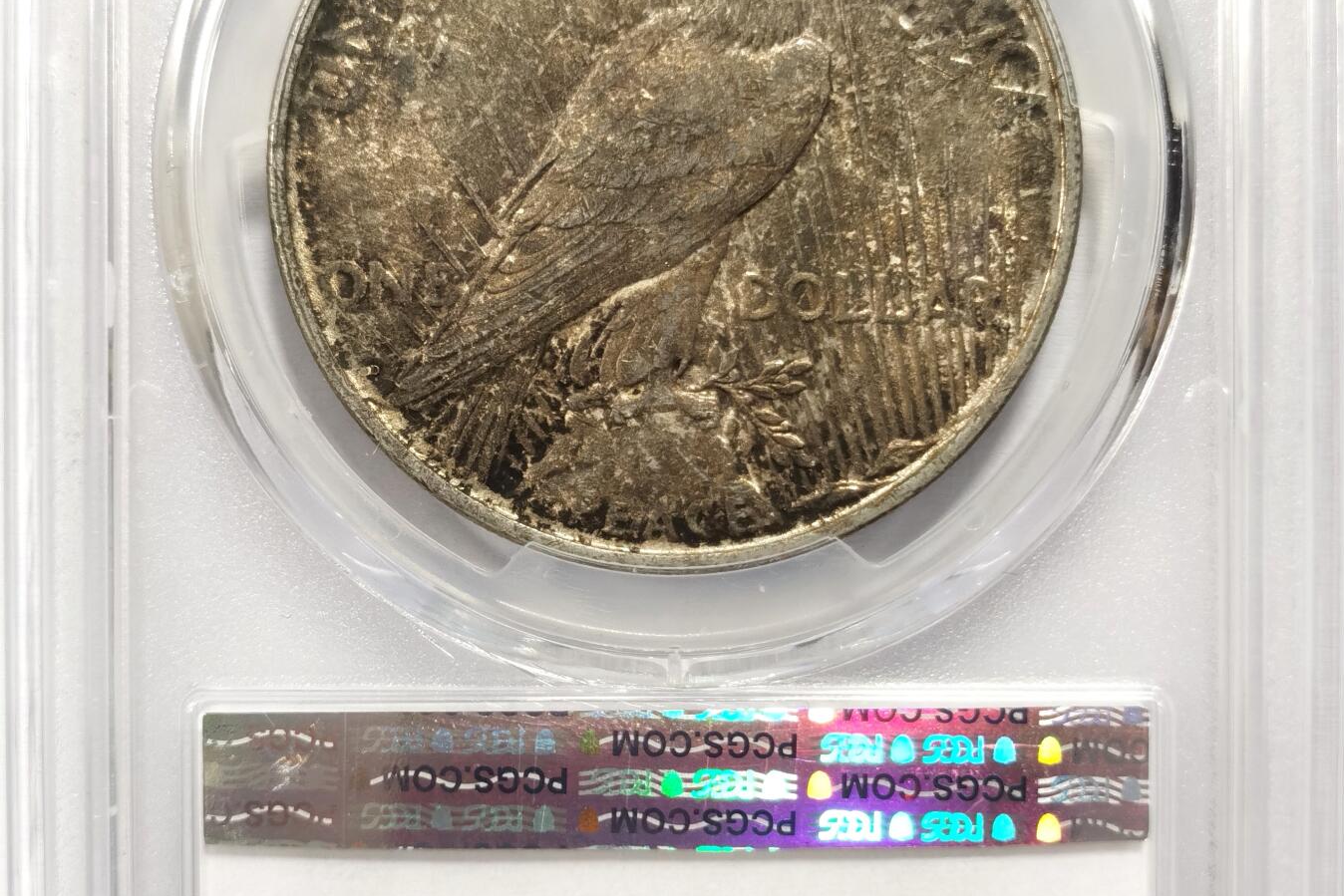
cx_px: 672
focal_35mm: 75
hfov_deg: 27.0
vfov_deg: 18.2
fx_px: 2800
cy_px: 416
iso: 160
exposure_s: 1/100
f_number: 16
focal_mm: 5.56
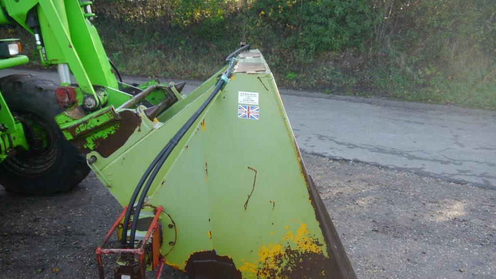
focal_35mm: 31
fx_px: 408
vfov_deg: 37.5
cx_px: 247
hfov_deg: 62.6
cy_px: 181
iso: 160
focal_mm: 14
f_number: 3.5
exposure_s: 1/80
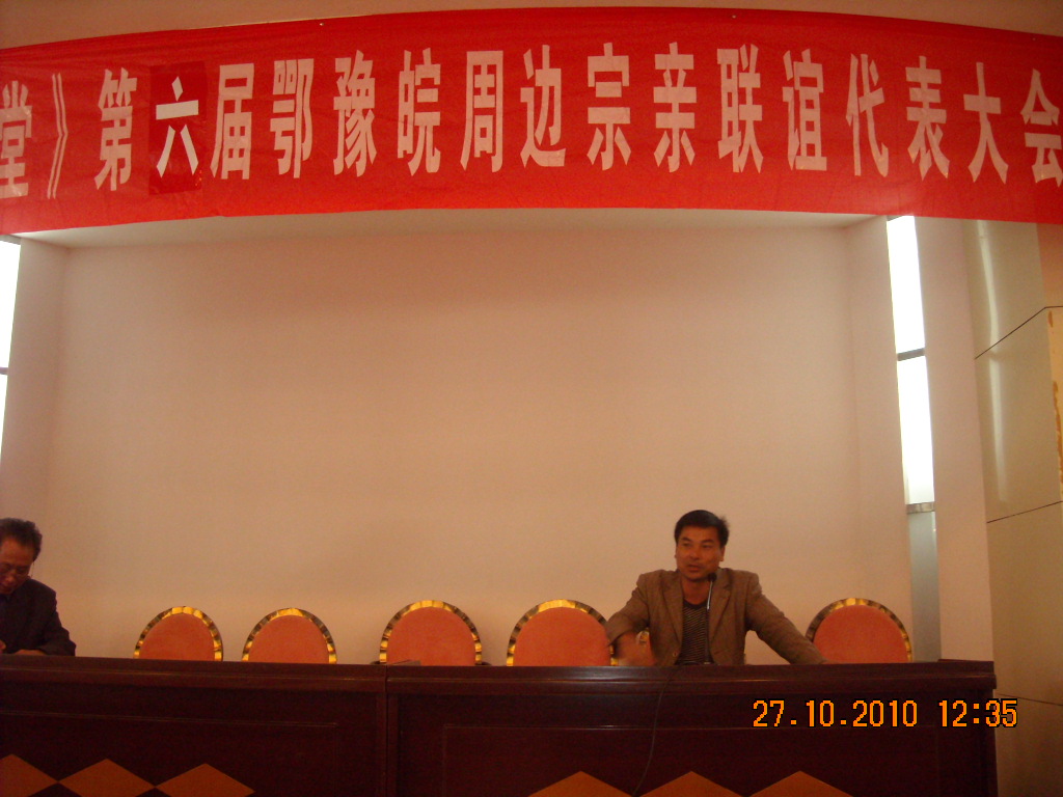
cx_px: 532
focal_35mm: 35
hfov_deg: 52.6
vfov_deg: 40.7
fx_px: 1075
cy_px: 398
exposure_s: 1/30
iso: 400
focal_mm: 5.7
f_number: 2.8
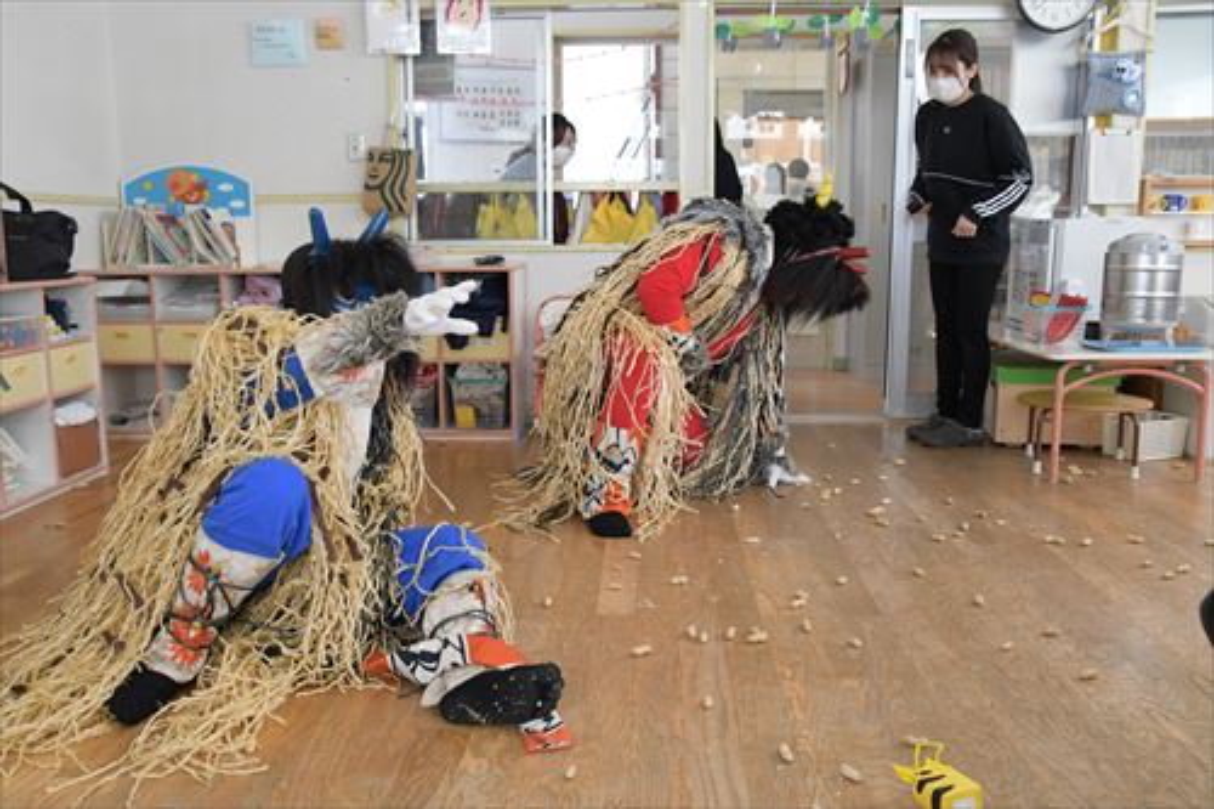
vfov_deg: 41.7
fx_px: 1062
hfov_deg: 59.5
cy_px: 404
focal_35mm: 32
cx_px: 607
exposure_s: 1/250
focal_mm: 21
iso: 1600
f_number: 6.3
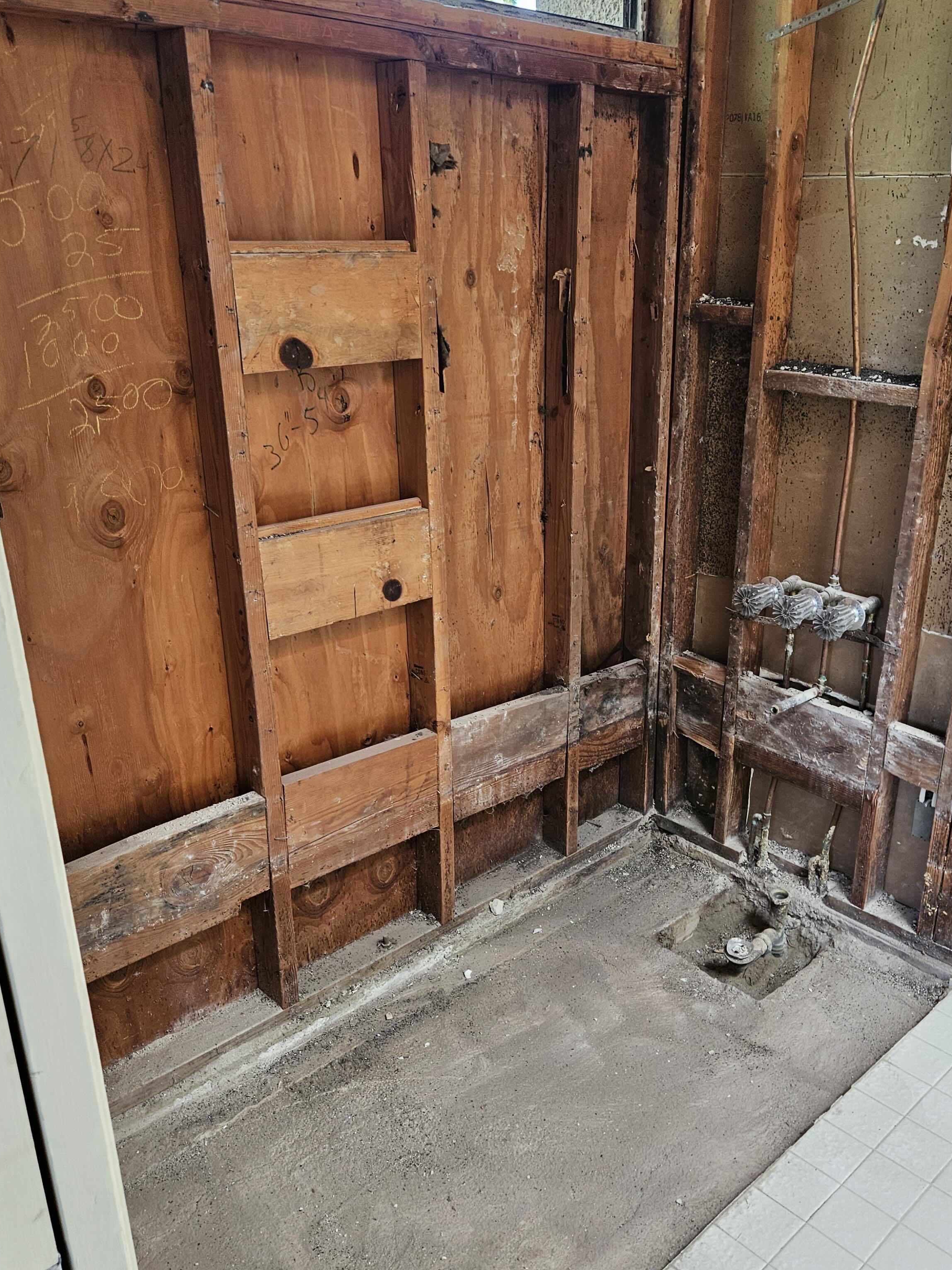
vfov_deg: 59.9
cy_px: 681
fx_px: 1100
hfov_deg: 46.5
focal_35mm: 30
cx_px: 582
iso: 80
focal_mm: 5.4
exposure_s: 1/76
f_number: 1.8
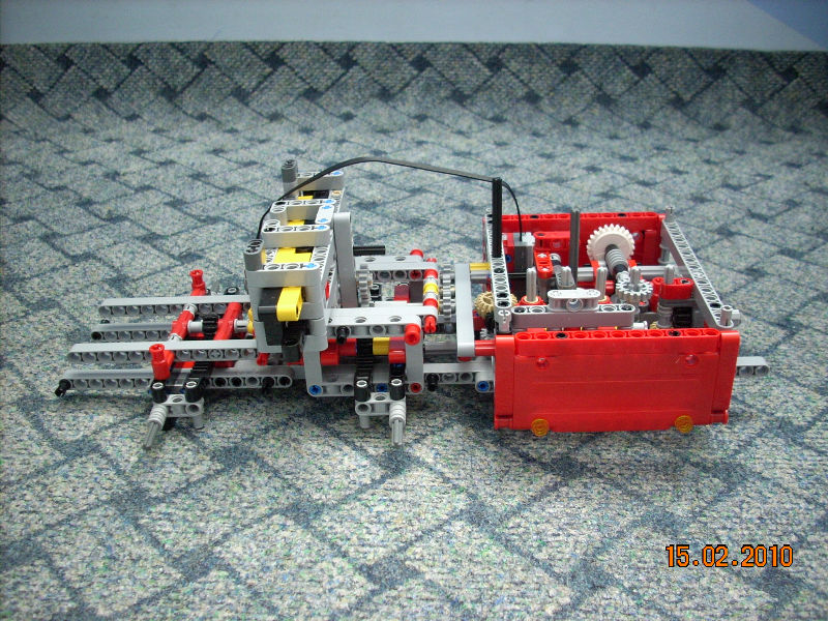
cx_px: 414
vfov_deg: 38.7
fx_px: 885
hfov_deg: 50.1
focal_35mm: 37
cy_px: 310
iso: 200
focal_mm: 6.2
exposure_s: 1/9.1
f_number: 2.8
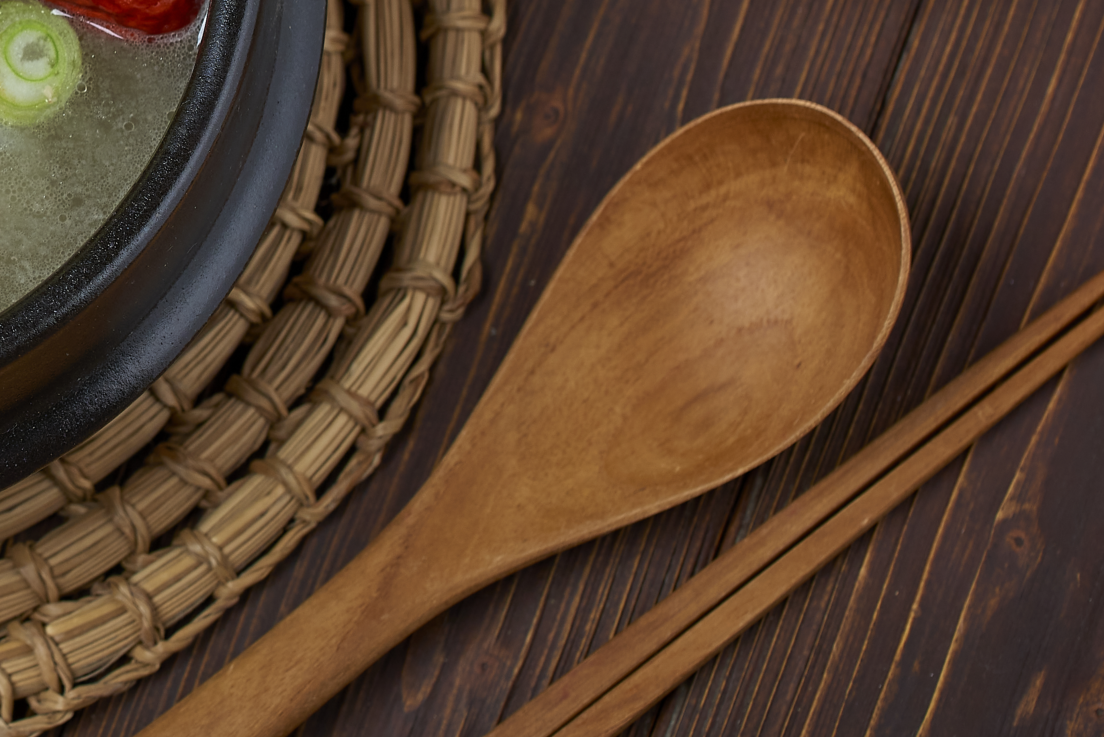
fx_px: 7331
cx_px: -323
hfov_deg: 8.5
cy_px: -104
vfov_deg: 5.7
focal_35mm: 239
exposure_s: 1/160
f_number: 6.3
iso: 250
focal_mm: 90
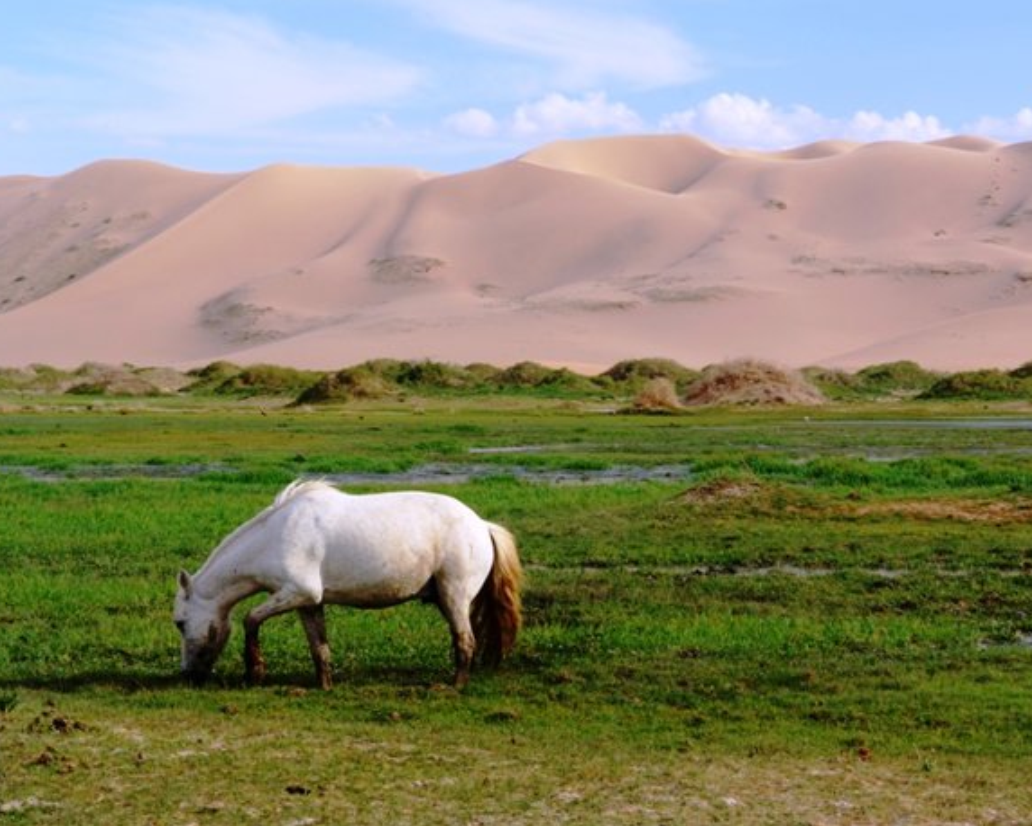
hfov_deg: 20.4
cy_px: 414
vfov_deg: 16.4
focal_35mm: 94
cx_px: 601
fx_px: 2872
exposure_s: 1/80
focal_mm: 55
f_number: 14
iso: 100
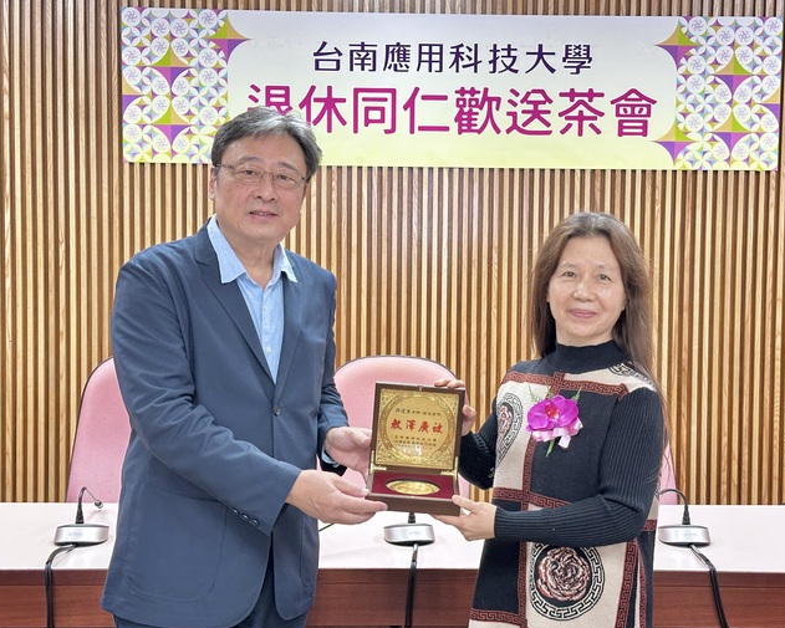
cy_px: 305
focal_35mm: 52
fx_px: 1208
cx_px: 423
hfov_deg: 36.0
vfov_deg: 29.1
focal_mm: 6.86
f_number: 1.78
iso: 200
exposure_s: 1/40
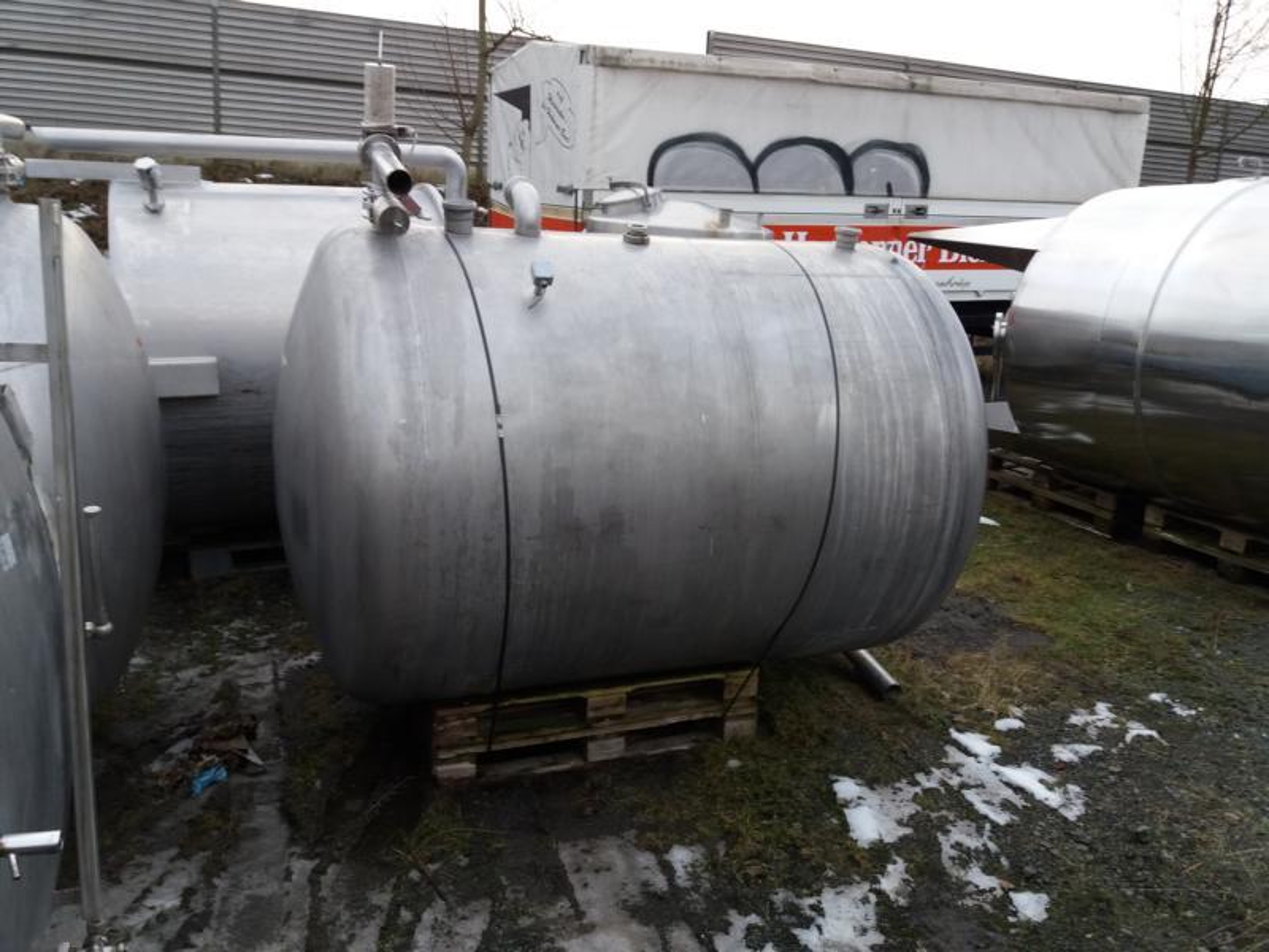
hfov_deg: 63.4
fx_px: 1026
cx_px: 634
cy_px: 476
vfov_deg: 49.7
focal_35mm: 28
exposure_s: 1/60
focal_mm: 3.7
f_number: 1.9
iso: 64
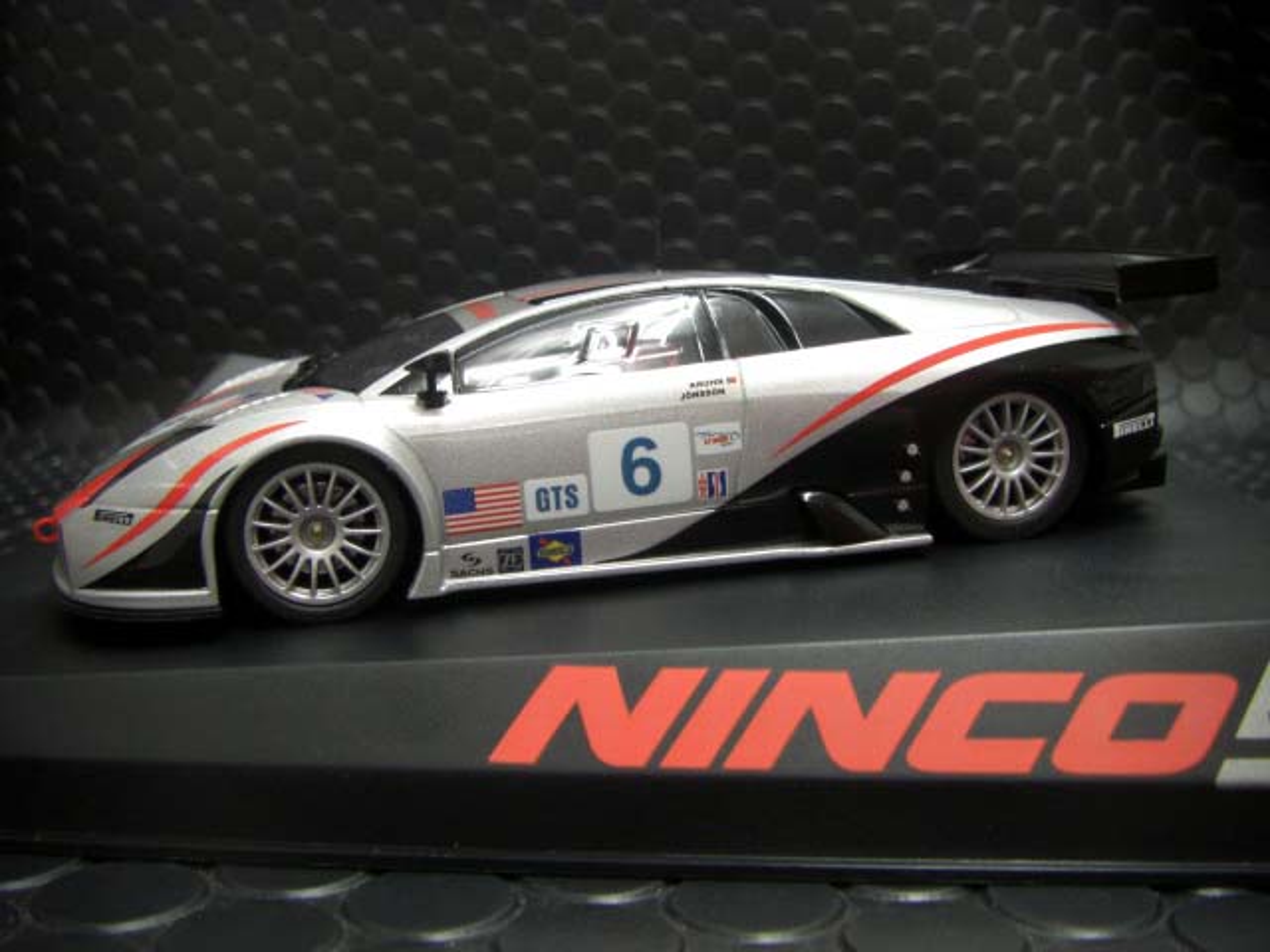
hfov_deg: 49.0
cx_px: 635
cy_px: 476
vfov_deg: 37.7
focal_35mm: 38
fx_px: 1394
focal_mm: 6.3
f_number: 3.4
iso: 200
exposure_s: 1/20
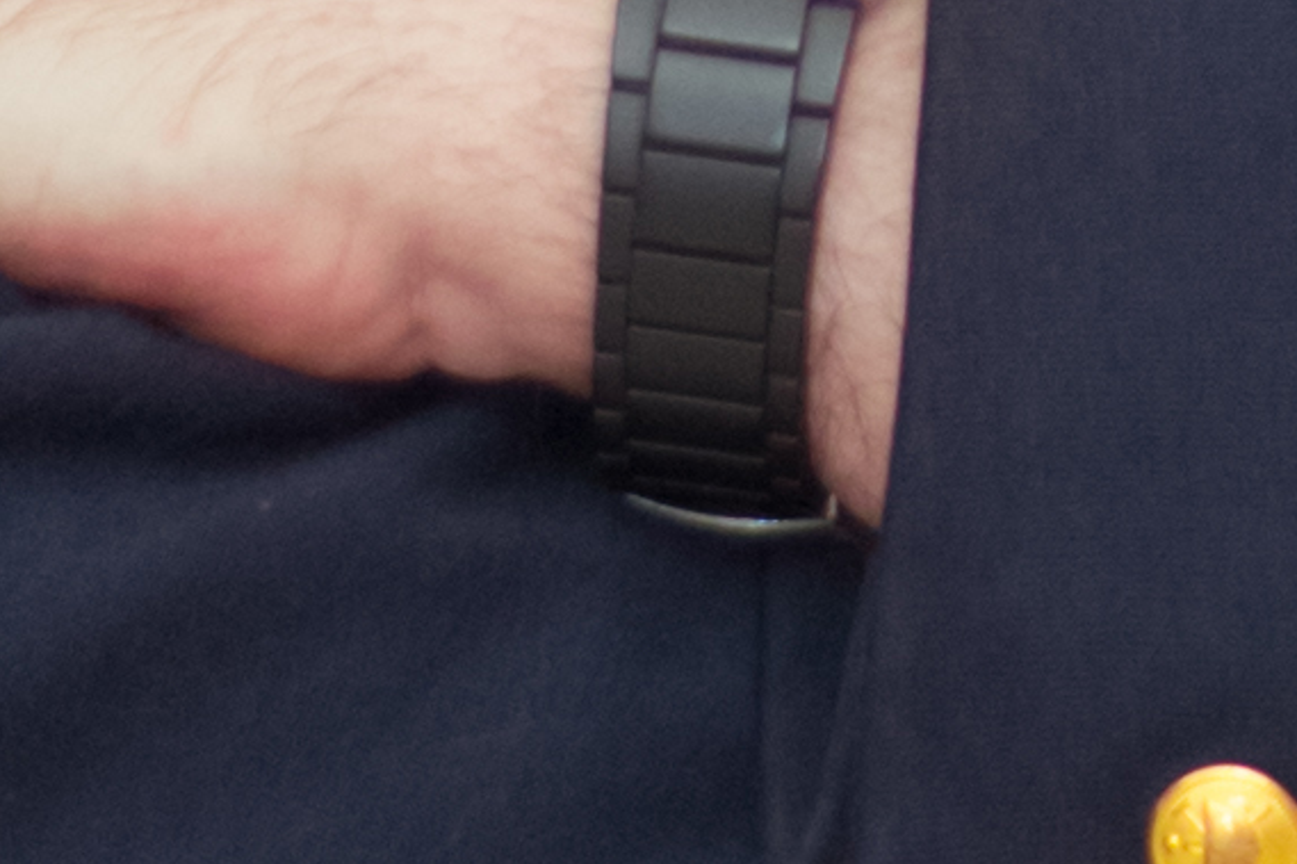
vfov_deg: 1.9
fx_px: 26435
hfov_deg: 2.8
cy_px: -1931
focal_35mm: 734
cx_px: 2259
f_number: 1.8
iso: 800
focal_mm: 50
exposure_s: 1/125
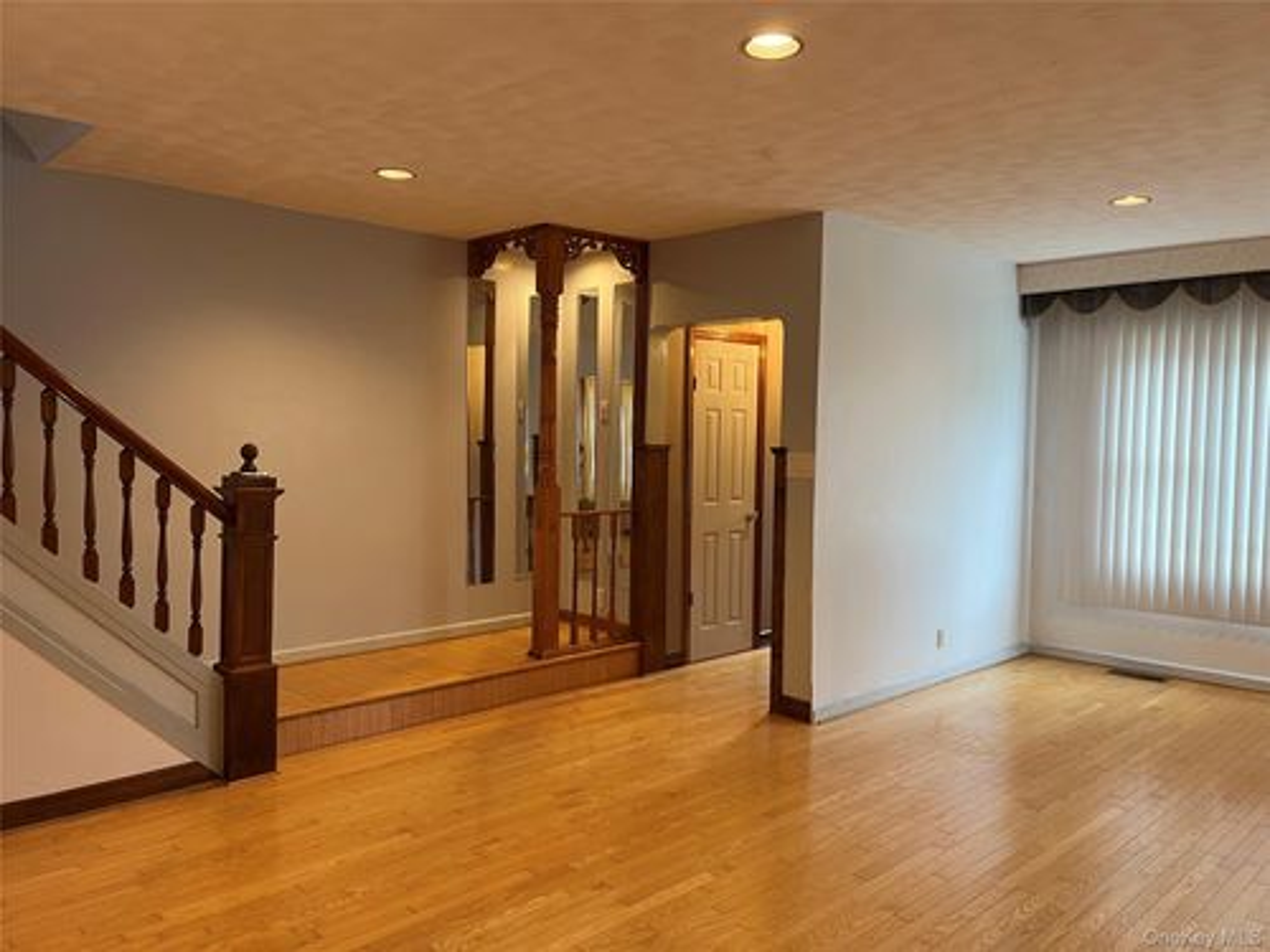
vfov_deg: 53.1
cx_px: 635
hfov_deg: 67.3
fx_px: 954
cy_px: 476
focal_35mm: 26
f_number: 1.6
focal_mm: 5.1
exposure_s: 1/60
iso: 80
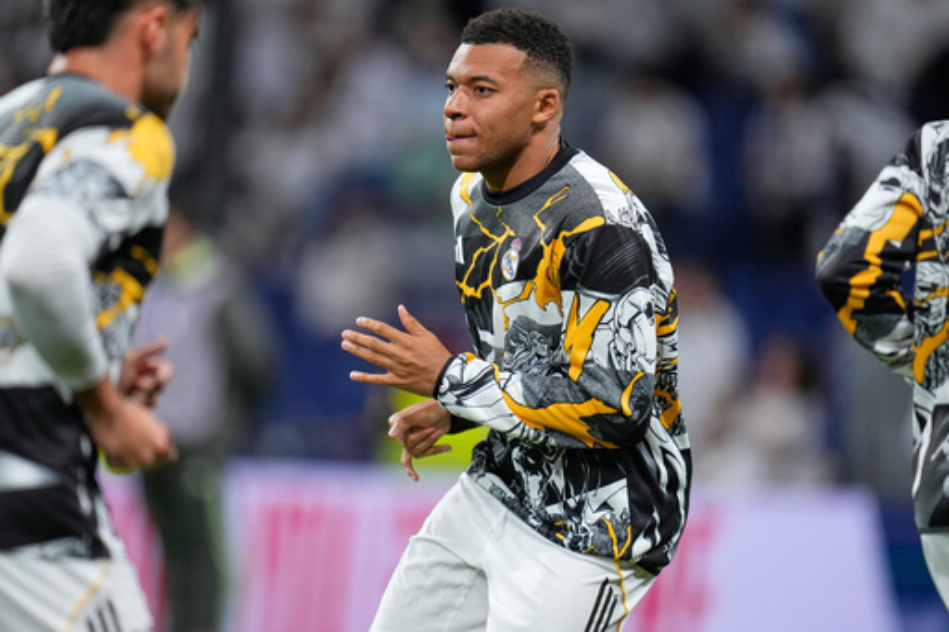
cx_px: 474
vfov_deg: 3.4
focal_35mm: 400
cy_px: 316
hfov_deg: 5.2
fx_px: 10540
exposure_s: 1/2000
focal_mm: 400
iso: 2000
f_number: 2.8
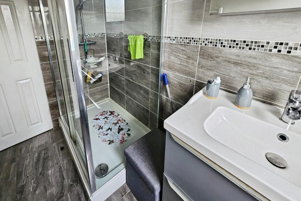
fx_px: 117
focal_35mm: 14
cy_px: 110
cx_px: 148
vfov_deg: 81.0
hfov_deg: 104.2
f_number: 2.2
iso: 64
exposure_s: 1/50
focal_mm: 1.7
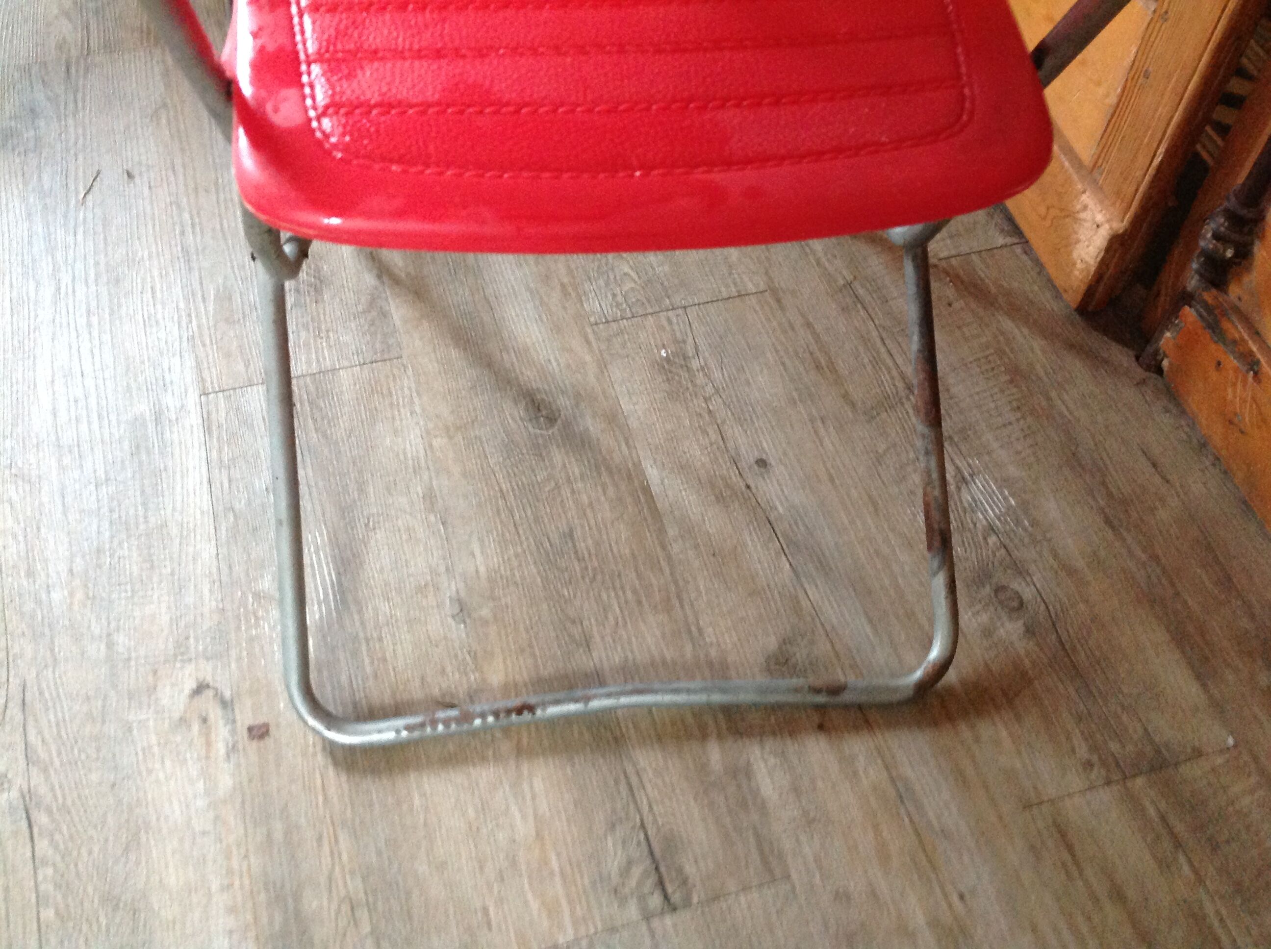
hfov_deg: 52.7
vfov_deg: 40.6
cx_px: 636
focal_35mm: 35
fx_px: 1283
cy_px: 474
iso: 320
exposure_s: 1/15
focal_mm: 4.28
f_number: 2.4
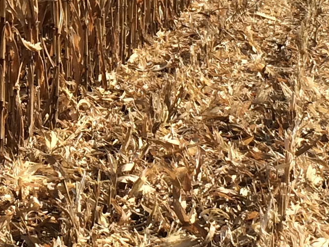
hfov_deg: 13.7
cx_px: -30
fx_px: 1340
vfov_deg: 10.4
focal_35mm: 141
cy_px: -23
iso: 32
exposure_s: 1/2933
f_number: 2.2
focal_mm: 4.15
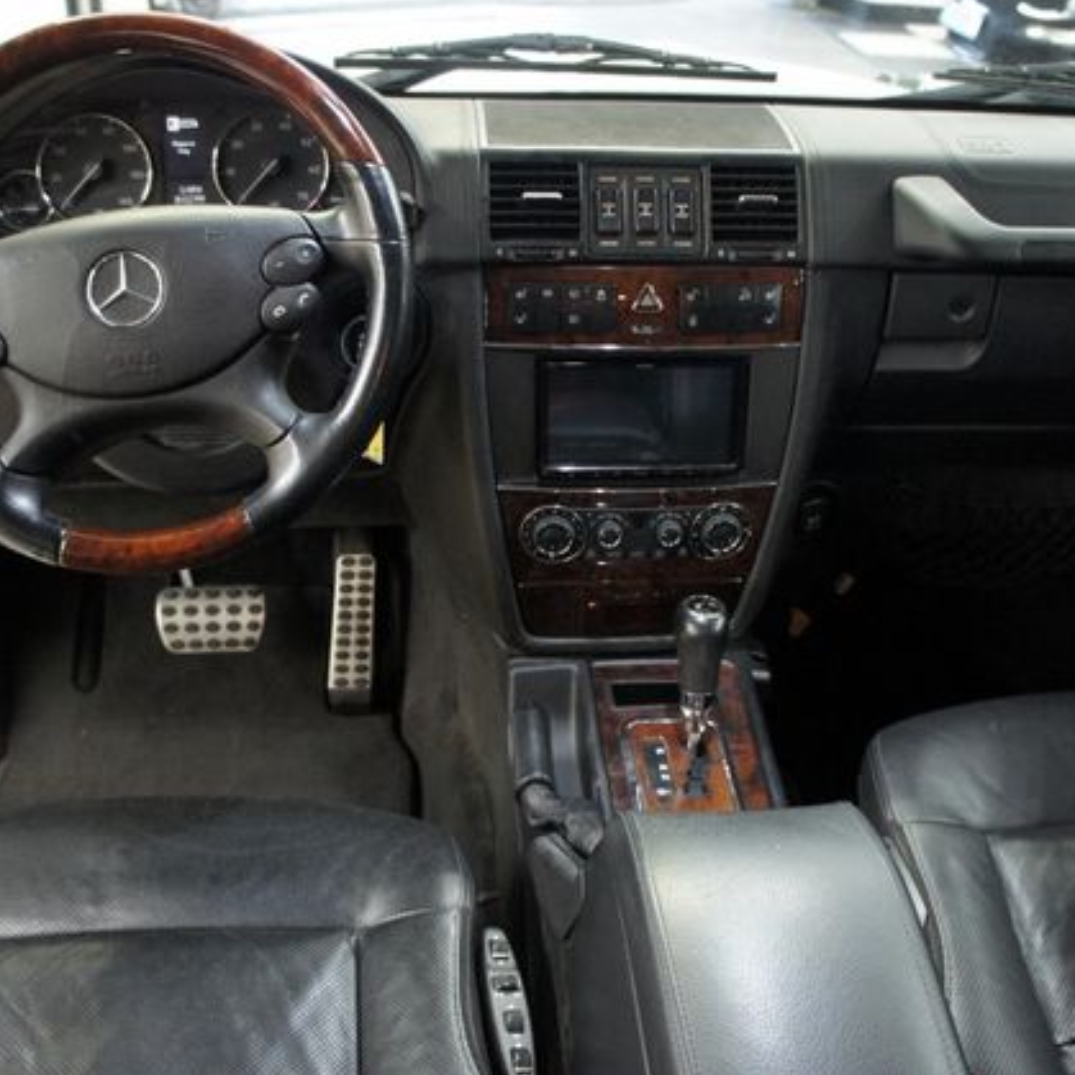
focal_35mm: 35
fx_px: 1230
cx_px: 554
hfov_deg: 47.2
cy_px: 541
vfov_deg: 47.2
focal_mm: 18
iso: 1600
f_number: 3.5
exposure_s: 1/25
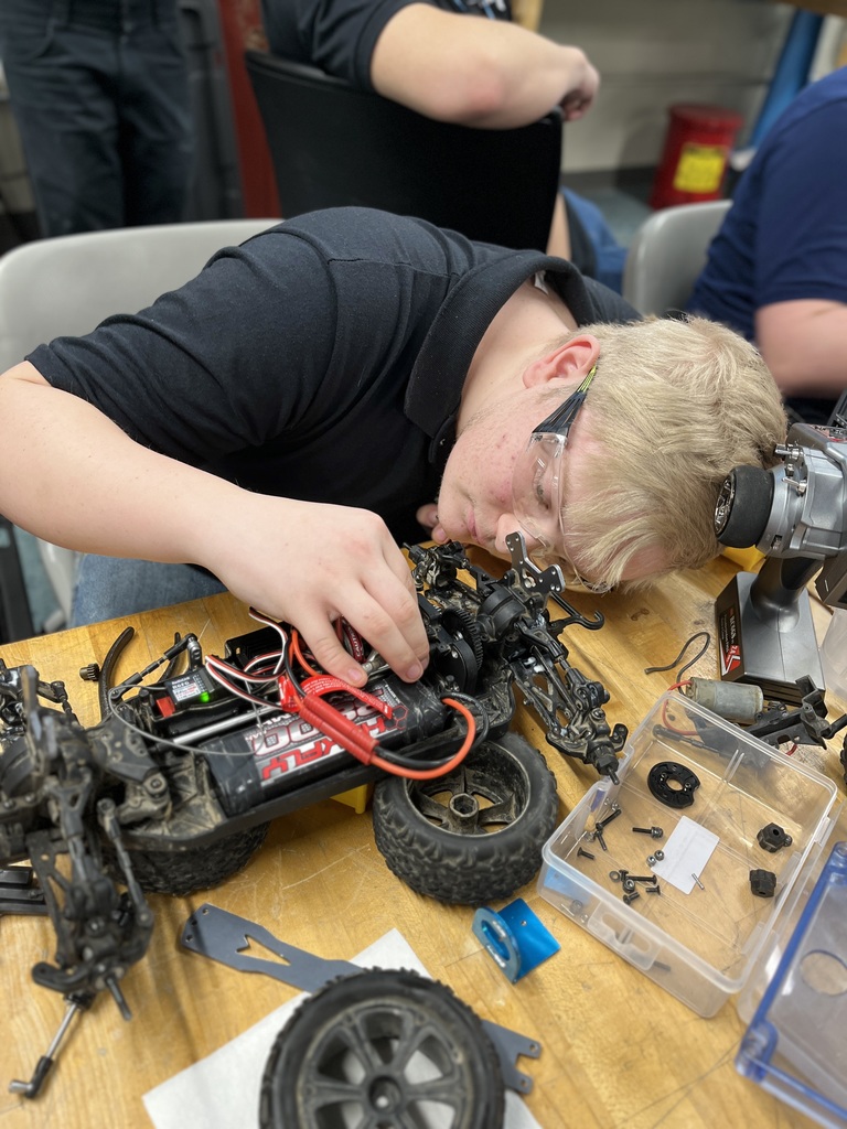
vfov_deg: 67.3
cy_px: 564
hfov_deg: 53.1
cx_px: 424
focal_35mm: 26
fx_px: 848
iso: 100
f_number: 1.6
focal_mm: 5.1
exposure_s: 1/60
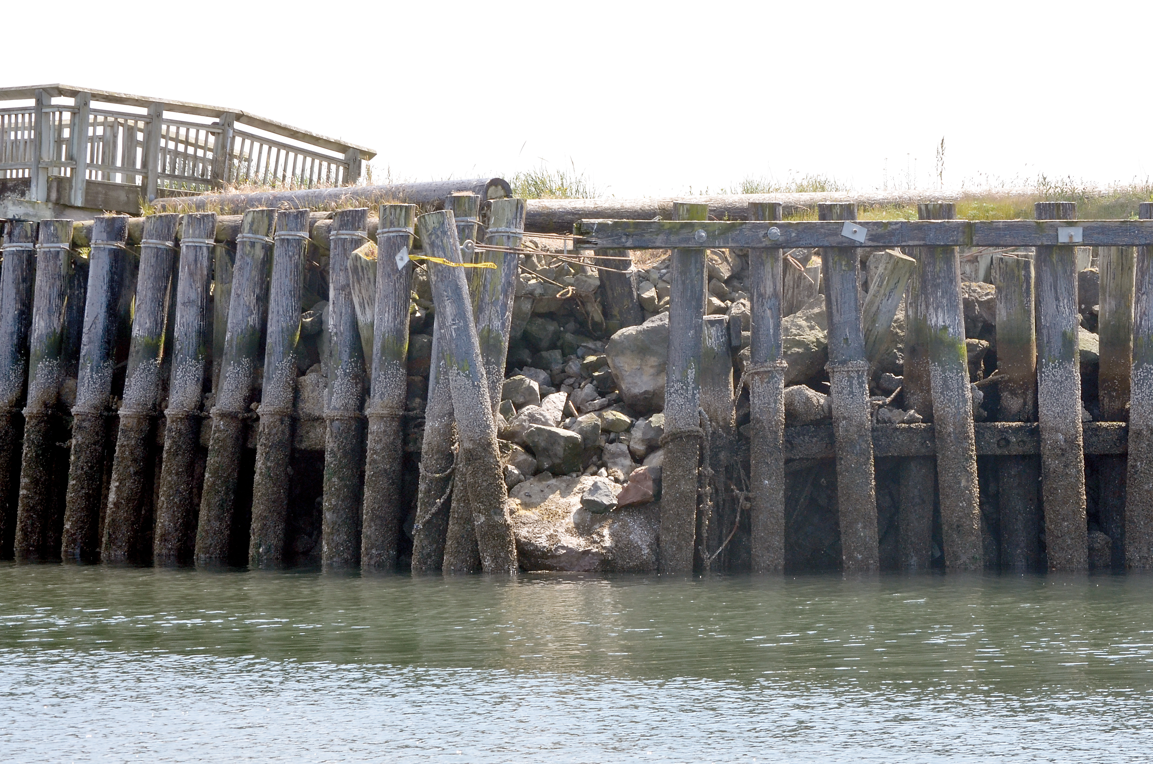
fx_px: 4698
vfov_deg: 9.3
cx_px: 576
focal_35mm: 147
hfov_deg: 14.0
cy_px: 382
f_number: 13
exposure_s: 1/200
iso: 360
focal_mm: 98
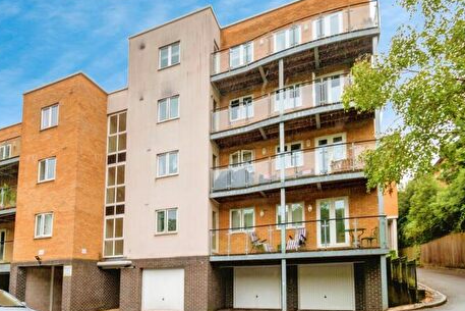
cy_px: 214
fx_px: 297
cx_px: 162
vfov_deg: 53.8
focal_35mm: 23
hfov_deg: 74.1
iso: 320
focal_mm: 10
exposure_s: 1/400
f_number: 7.1
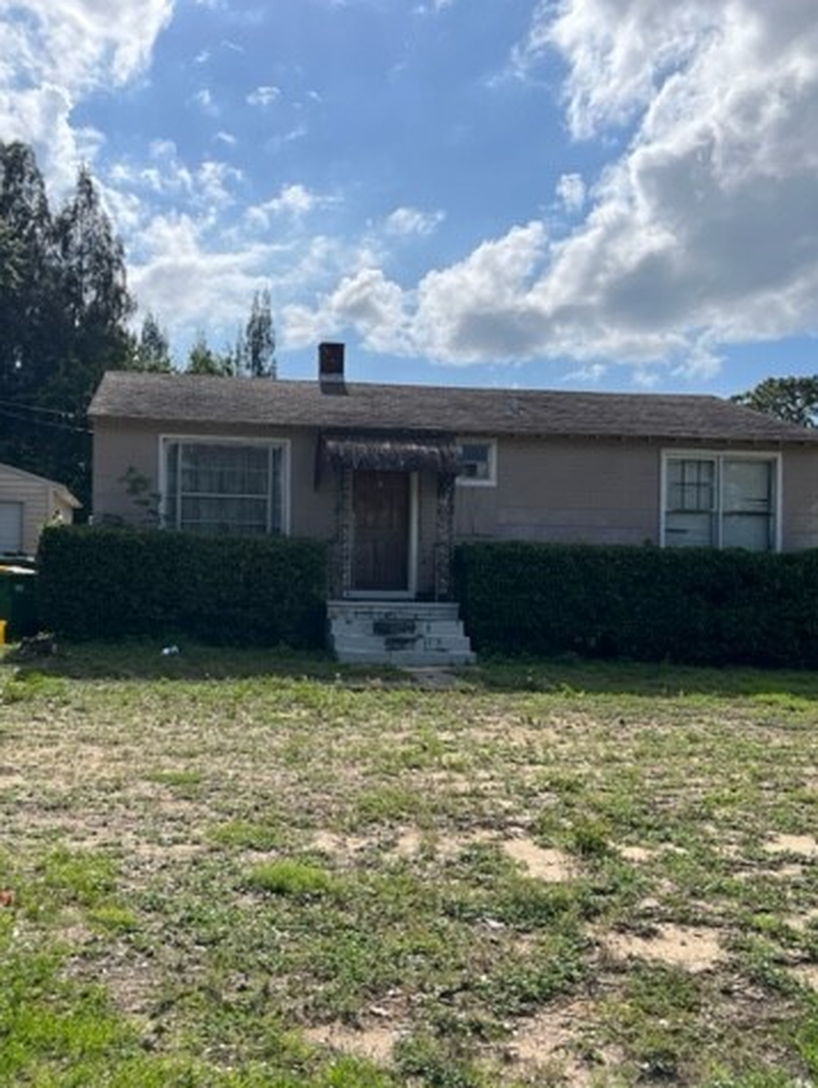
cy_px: 545
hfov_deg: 40.5
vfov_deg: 52.6
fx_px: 1101
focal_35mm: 35
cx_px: 309
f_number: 1.6
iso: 50
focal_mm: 5.1
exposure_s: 1/6897
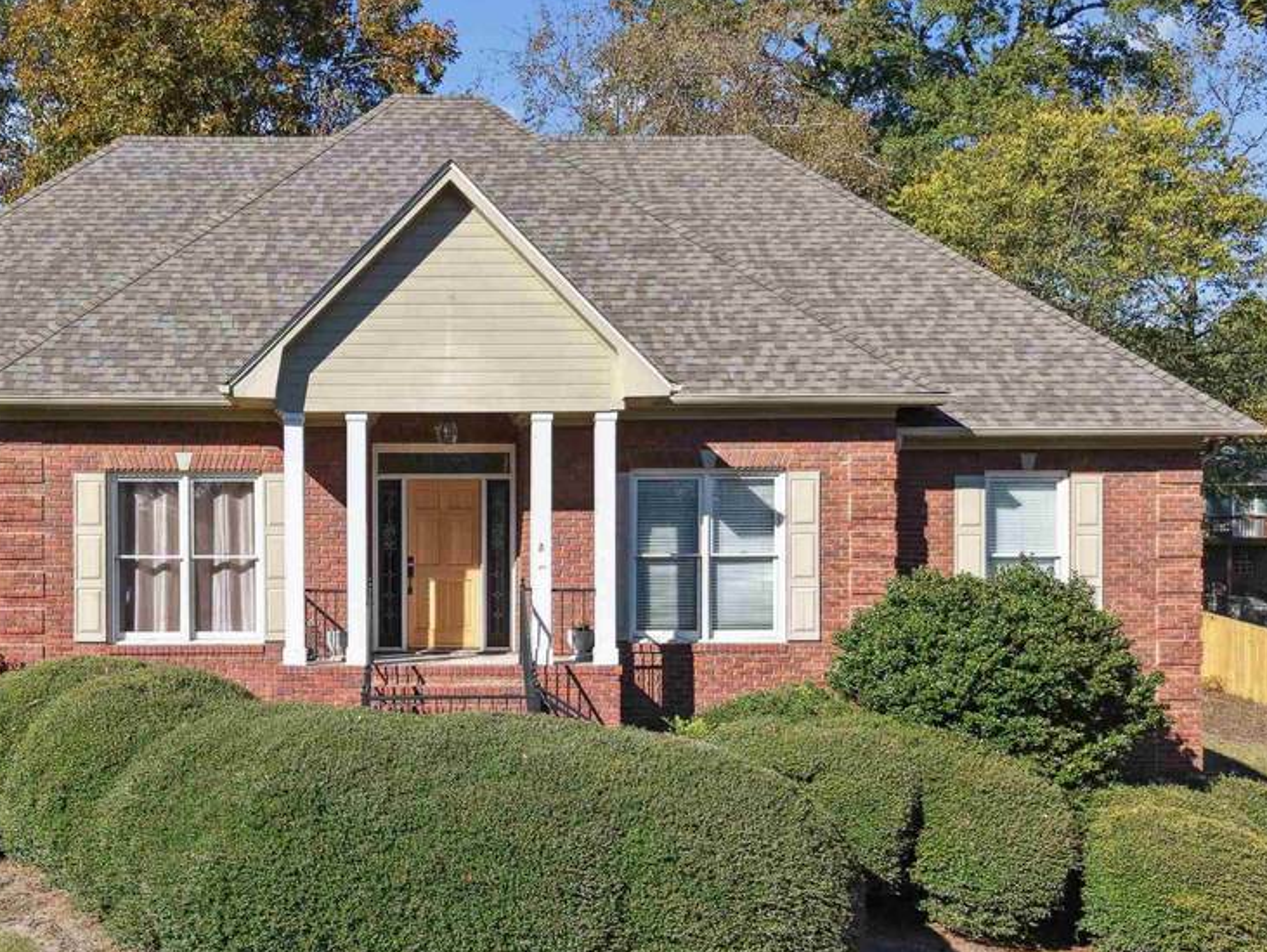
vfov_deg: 33.8
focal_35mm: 42
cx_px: 416
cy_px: 688
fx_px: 1538
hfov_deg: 44.1
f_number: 1.8
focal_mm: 8.7
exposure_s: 1/2500
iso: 160
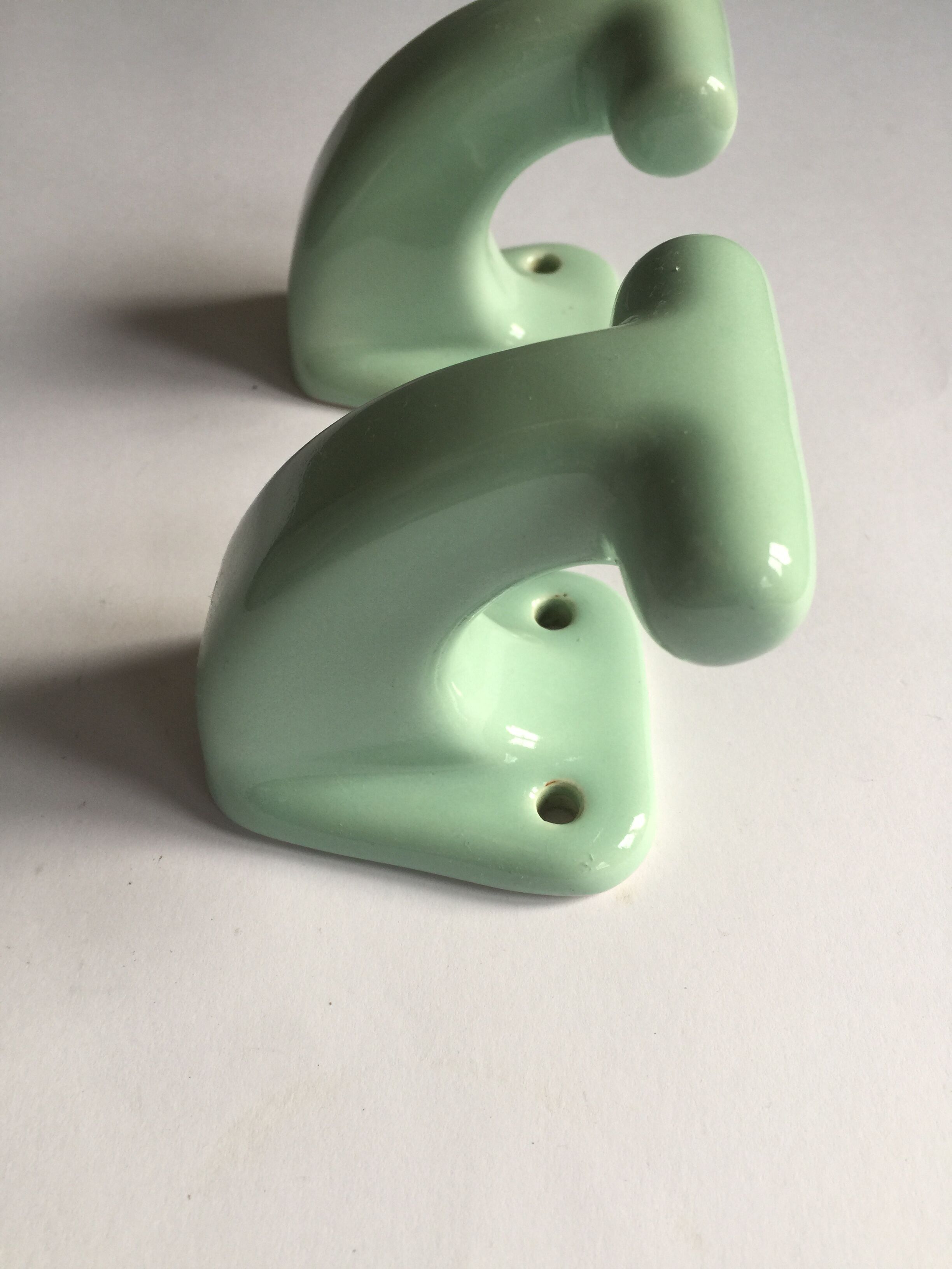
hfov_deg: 48.2
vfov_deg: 61.7
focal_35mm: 29
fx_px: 1063
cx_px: 476
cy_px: 634
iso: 32
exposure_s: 1/33
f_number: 2.2
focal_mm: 4.15
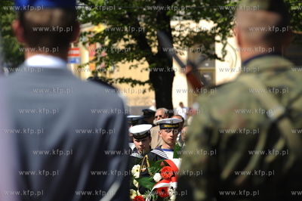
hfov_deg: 12.1
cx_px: 151
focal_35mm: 170
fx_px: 1425
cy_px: 100
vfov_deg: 8.1
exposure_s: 1/500
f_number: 5.6
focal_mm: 170
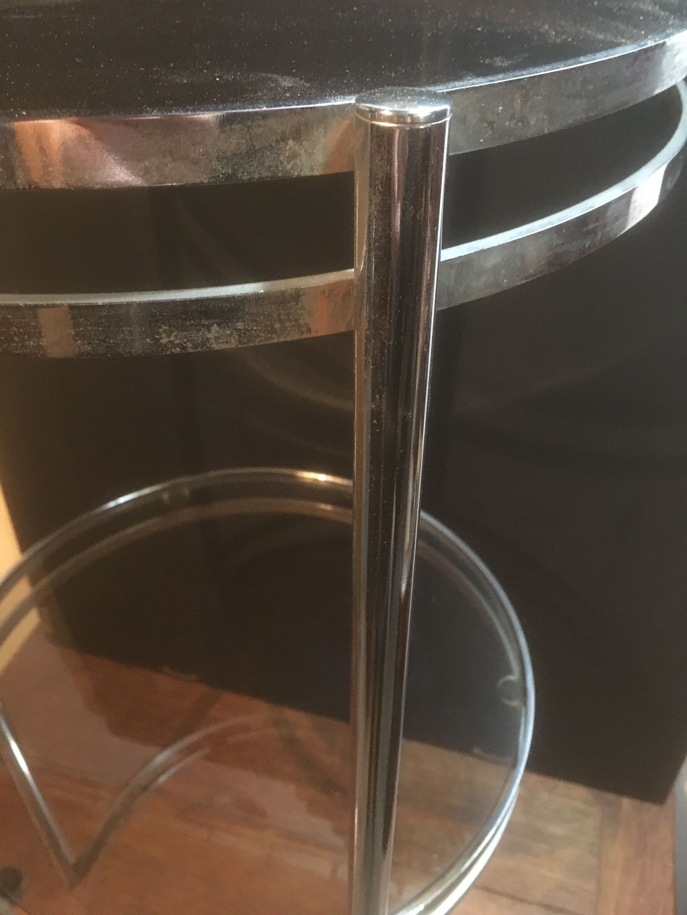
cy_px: 458
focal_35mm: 29
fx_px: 767
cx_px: 344
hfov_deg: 48.2
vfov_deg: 61.7
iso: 500
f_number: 2.2
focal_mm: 4.15
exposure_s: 1/17
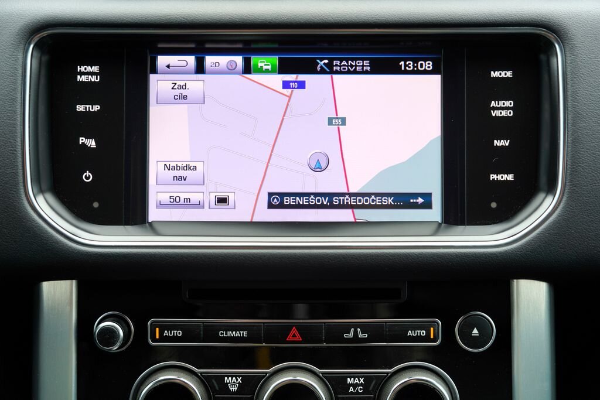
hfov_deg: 48.5
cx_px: 300
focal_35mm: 40
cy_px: 200
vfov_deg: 33.4
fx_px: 667
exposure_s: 1/60
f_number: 3.5
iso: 100
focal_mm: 40
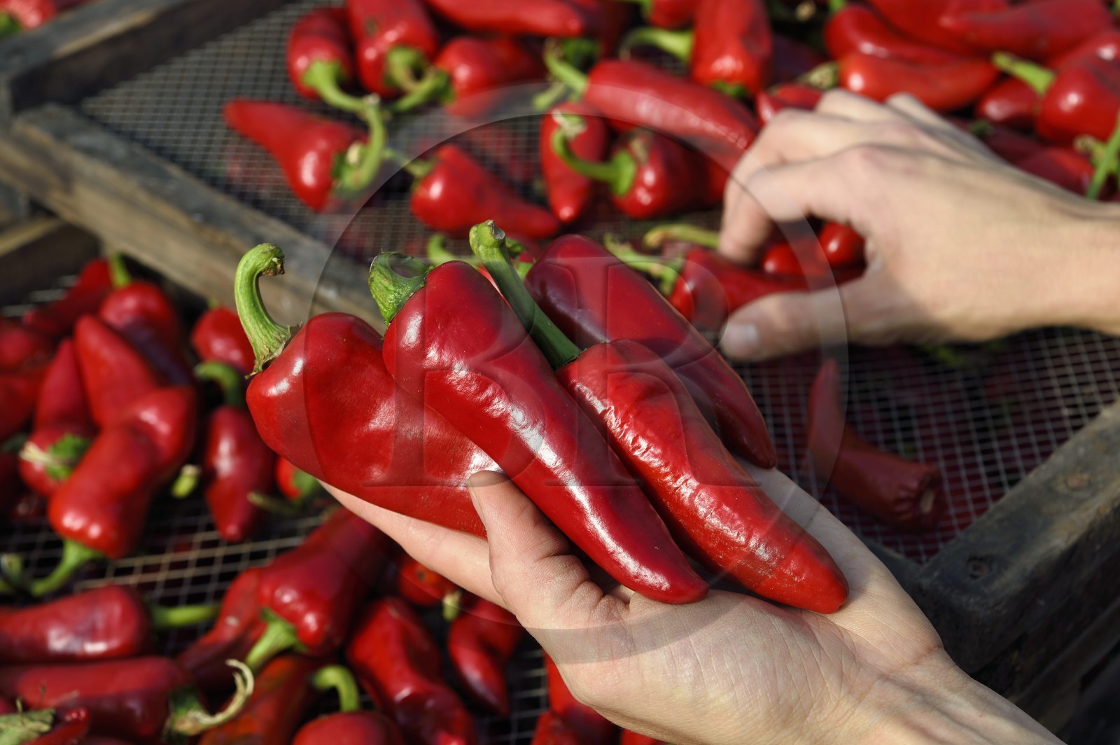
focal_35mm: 70
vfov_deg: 19.4
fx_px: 2176
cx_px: 560
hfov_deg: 28.9
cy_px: 372
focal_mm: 70
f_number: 10
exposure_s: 1/250
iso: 200
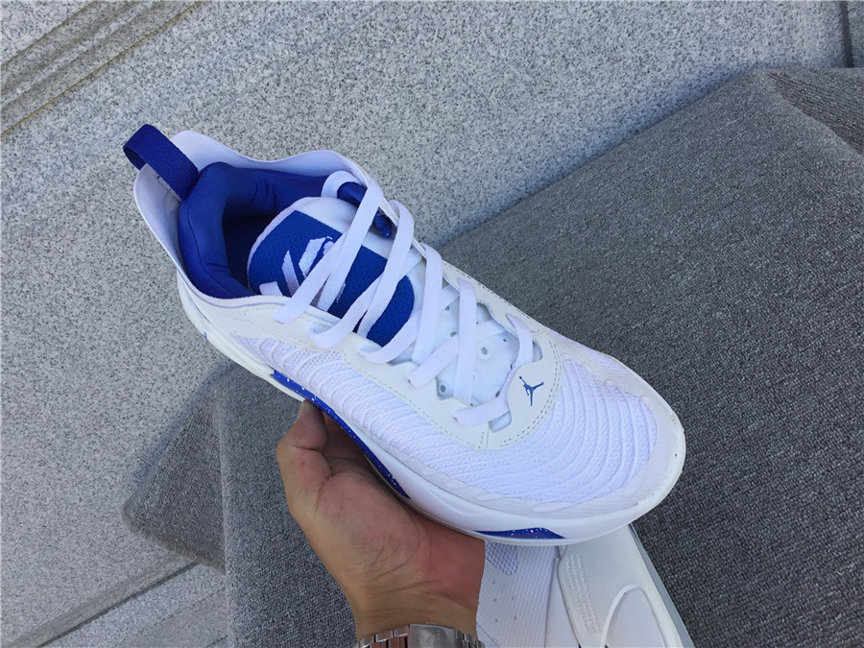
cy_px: 324
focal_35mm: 31
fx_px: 774
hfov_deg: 58.4
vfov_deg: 45.4
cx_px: 432
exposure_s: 1/240
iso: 25
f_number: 2.4
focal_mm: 3.3
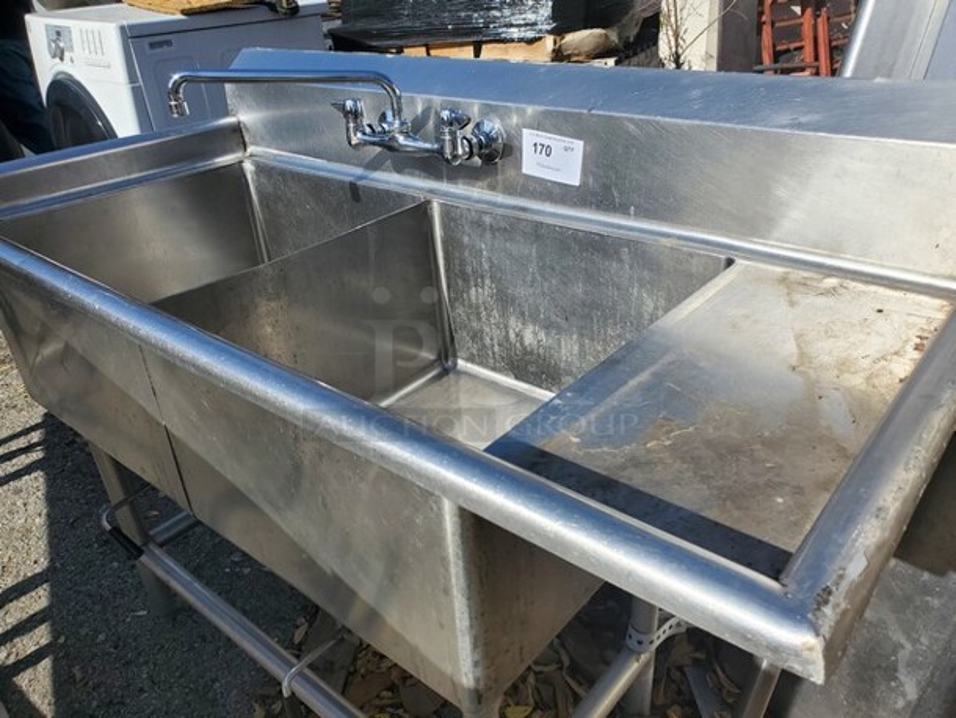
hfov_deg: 67.3
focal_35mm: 26
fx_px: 718
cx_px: 478
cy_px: 359
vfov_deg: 53.1
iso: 50
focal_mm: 4.3
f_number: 2.4
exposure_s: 1/2010
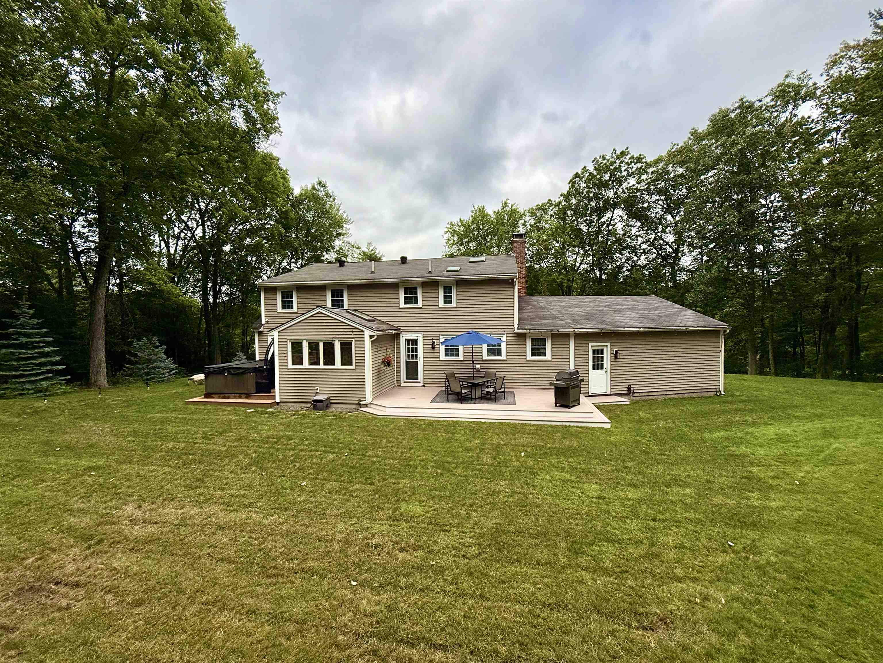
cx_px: 442
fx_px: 357
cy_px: 332
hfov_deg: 102.1
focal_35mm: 14
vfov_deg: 85.7
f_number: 2.2
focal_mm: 2.22
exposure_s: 1/2506
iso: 50
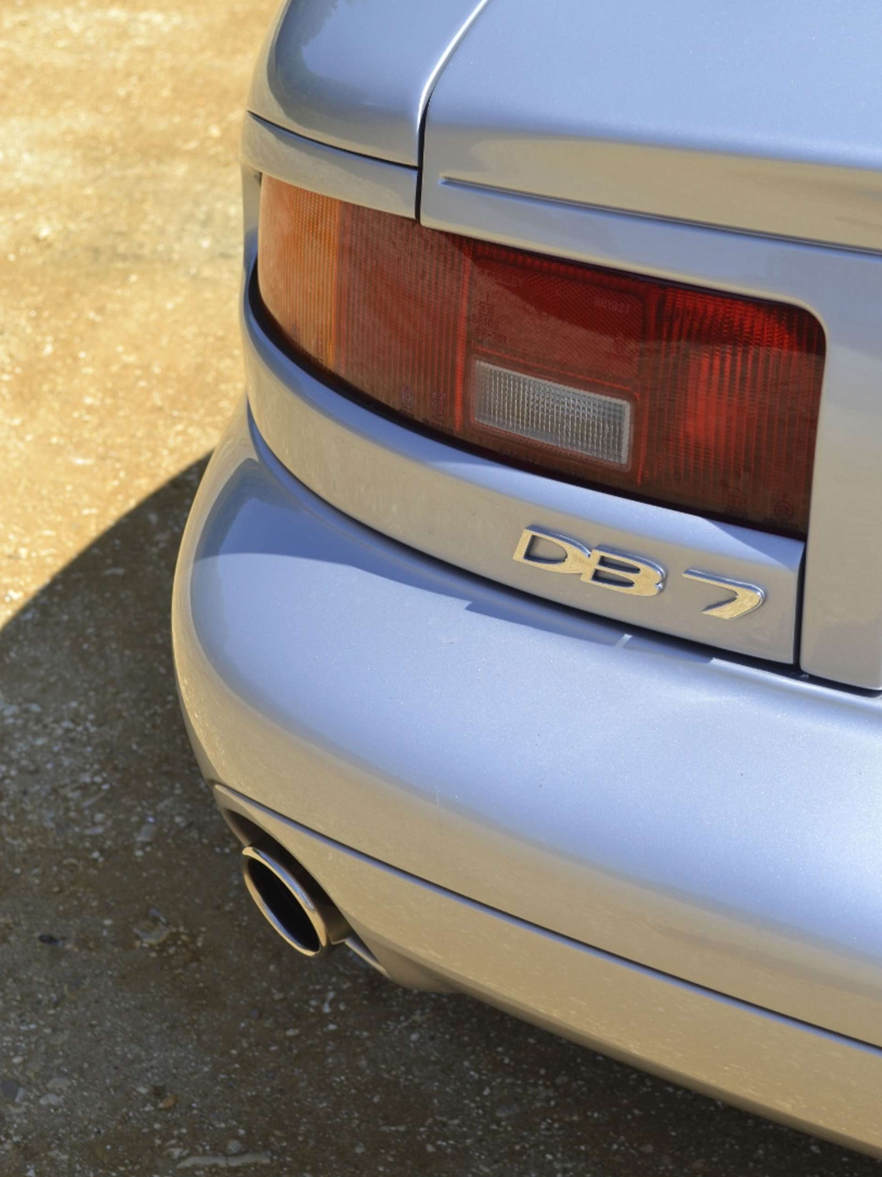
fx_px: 2311
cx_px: 460
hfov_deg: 21.6
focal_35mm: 68
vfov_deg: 28.5
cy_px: 516
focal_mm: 40
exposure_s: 1/400
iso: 200
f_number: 7.1
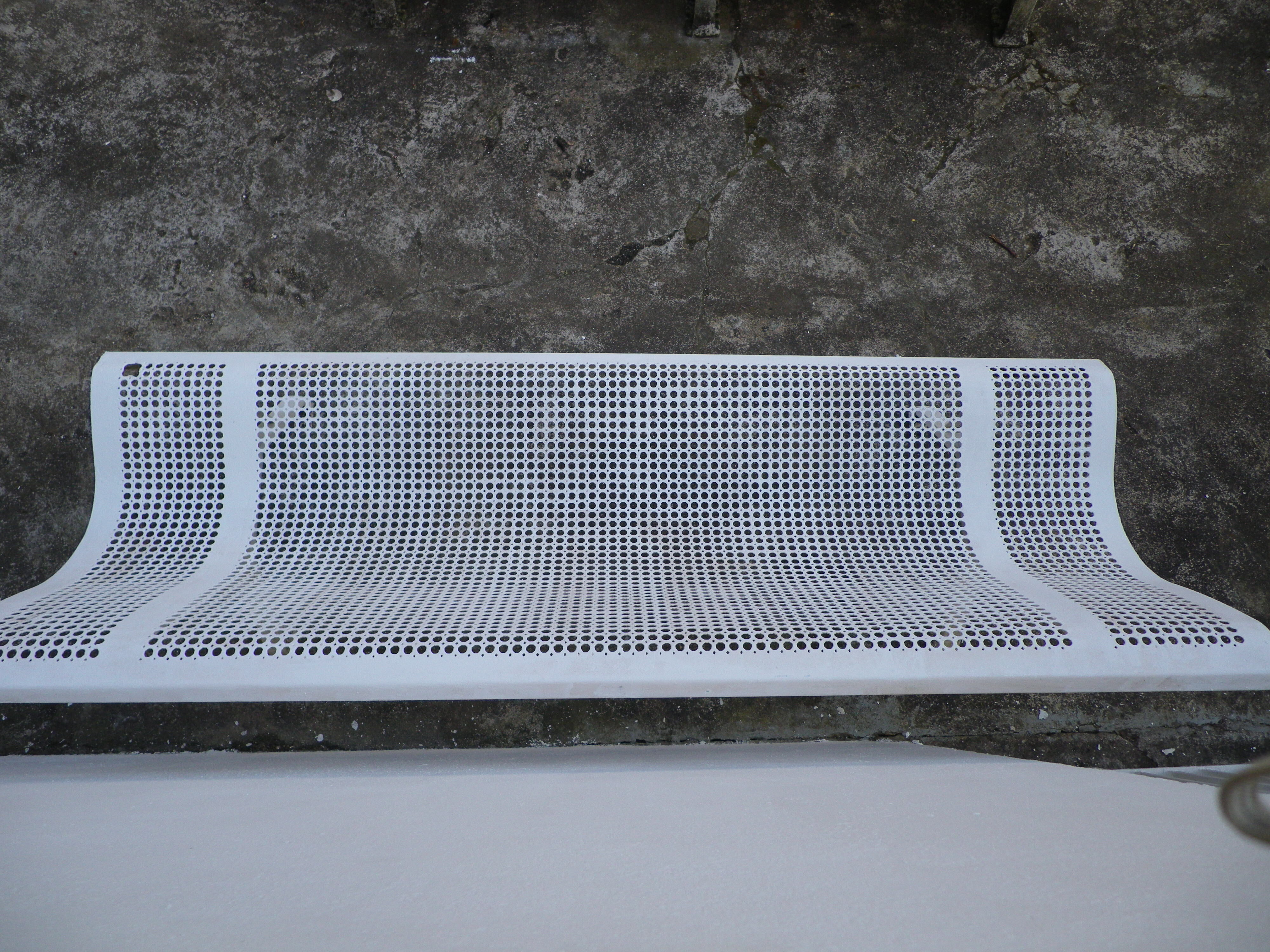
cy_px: 476
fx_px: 1027
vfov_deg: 49.7
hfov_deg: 63.4
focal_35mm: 28
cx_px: 635
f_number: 2.6
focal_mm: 4.9
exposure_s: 1/500
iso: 64
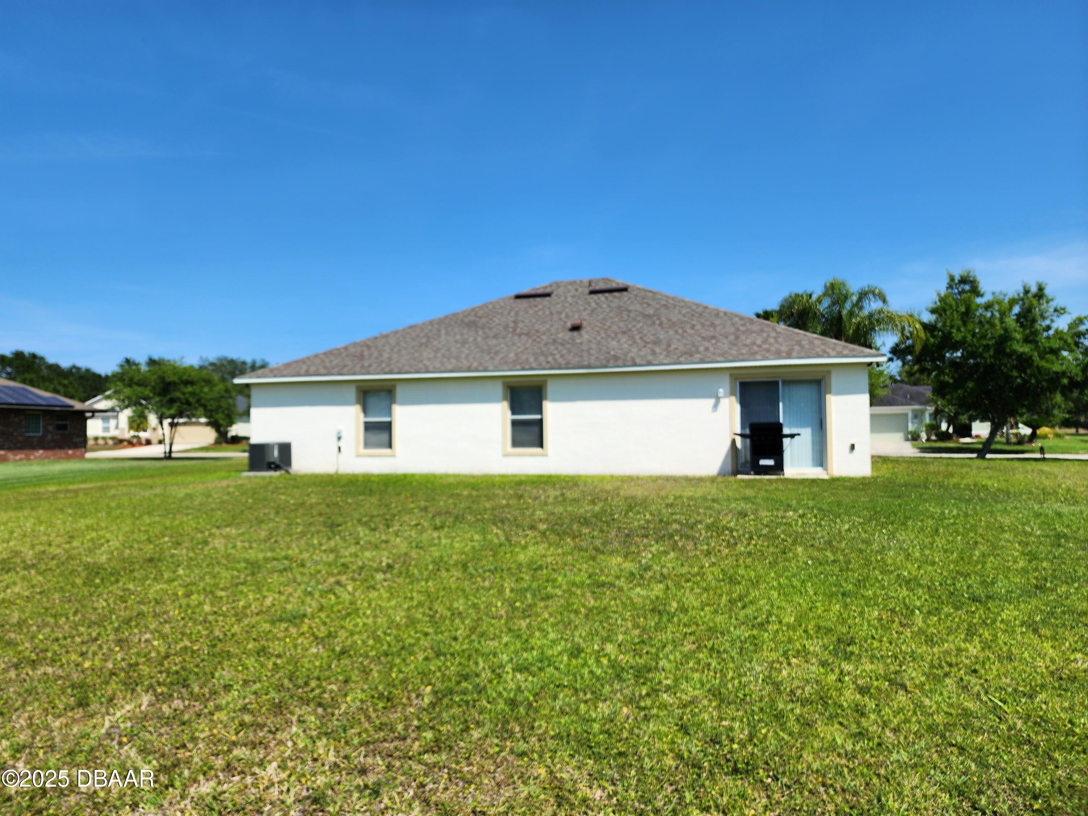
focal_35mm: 23
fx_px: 723
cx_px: 544
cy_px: 408
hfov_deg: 73.9
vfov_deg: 58.9
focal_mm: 6.4
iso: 12
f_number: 1.8
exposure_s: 1/1542
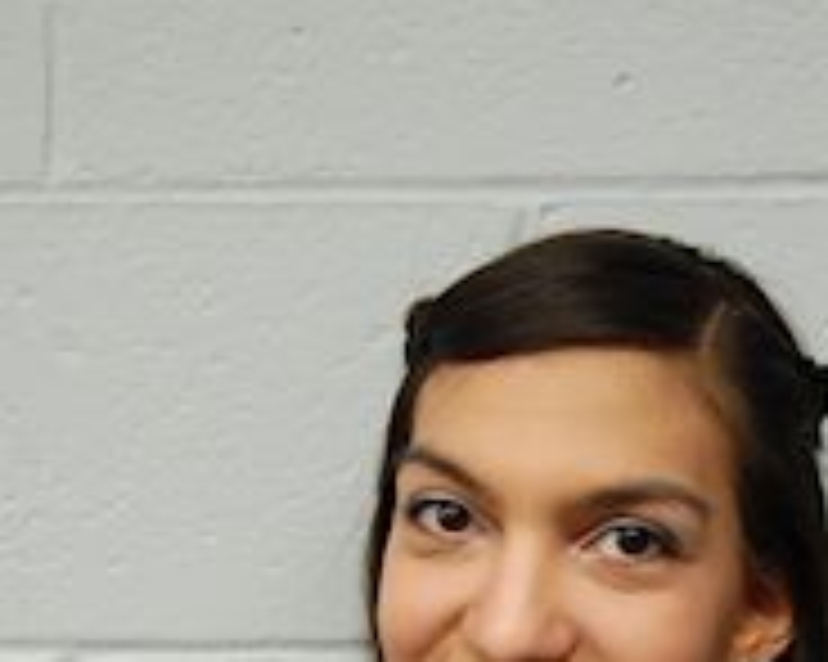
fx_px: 2523
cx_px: 580
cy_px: 628
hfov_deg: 18.6
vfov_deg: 14.7
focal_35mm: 103
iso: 800
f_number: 4.2
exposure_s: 1/25
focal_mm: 30
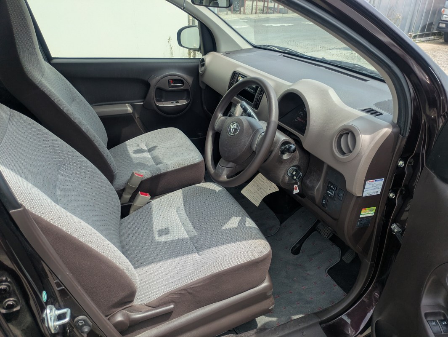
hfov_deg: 69.4
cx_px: 224
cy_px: 168
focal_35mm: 25
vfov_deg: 54.9
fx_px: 324
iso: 50
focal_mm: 5.43
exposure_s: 1/1166
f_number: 1.89
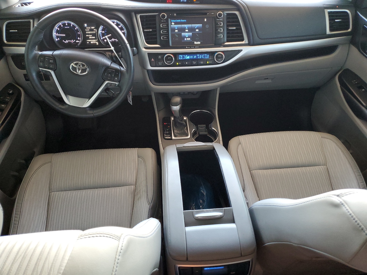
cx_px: 184
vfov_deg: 53.1
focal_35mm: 26
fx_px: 276
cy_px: 138
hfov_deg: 67.3
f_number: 1.5
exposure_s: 1/60.2
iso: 168
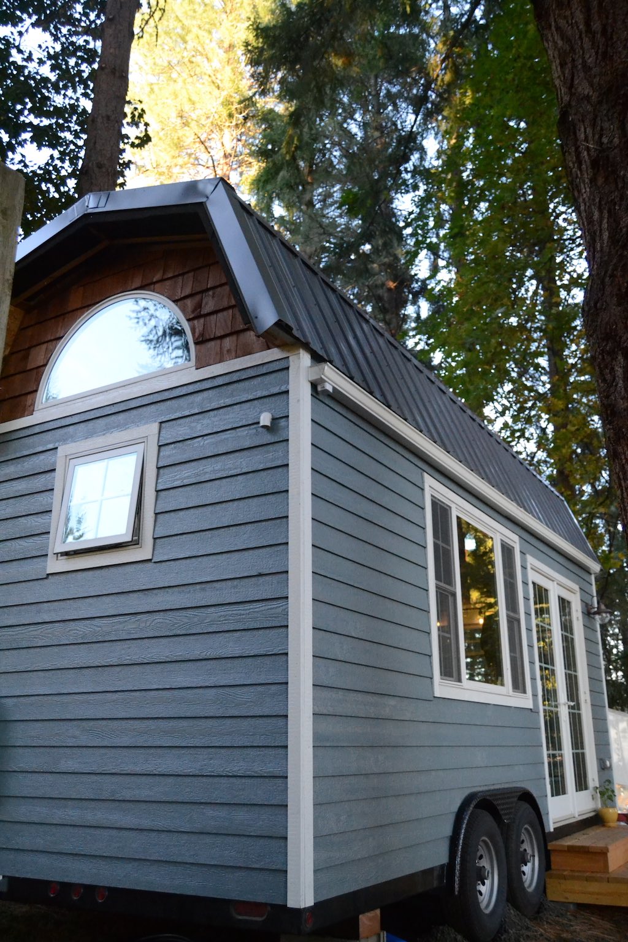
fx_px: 863
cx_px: 314
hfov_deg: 40.0
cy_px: 471
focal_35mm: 33
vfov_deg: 57.2
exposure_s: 1/800
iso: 3200
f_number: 4
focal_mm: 22
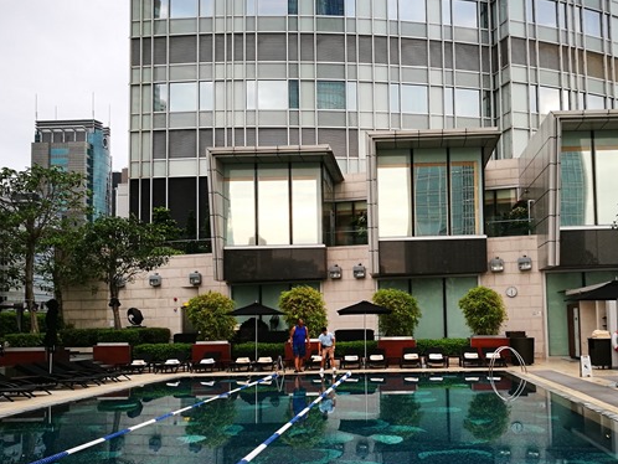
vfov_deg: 36.7
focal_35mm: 39
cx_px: 382
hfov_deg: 47.5
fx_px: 697
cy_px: 275
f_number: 2.2
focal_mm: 4.5
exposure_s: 1/120
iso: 100
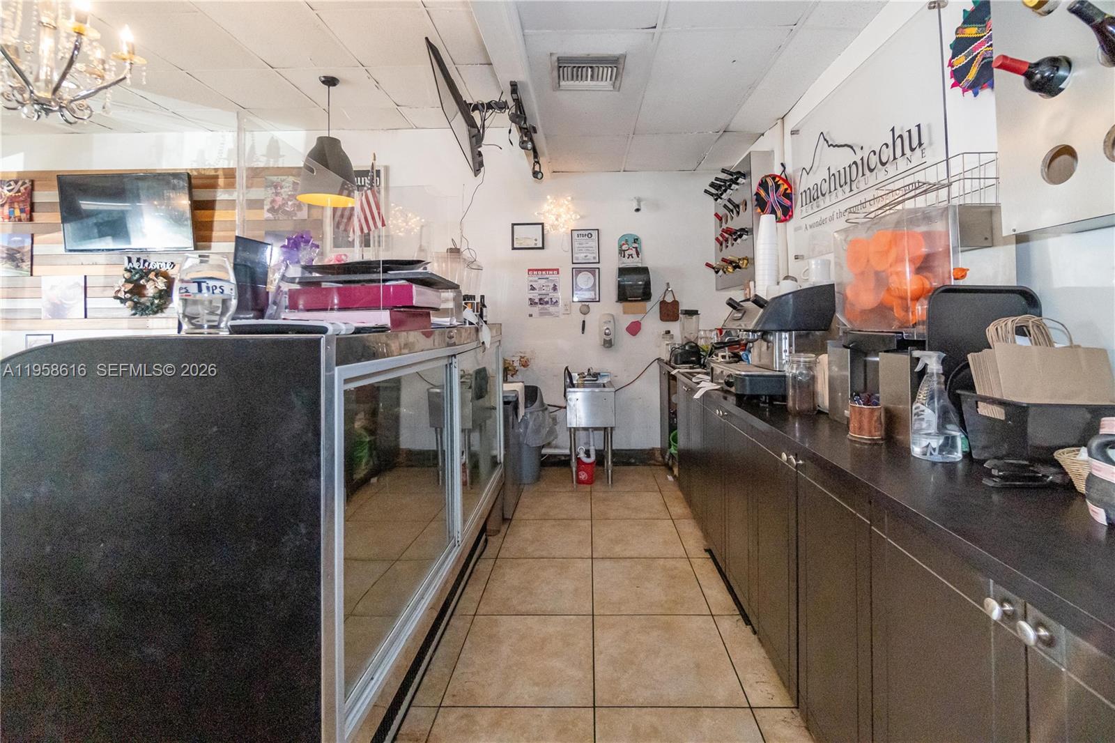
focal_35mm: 15
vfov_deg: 77.3
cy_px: 372
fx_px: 464
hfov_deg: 100.4
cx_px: 558
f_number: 4
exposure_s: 1/160
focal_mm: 10
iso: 6400
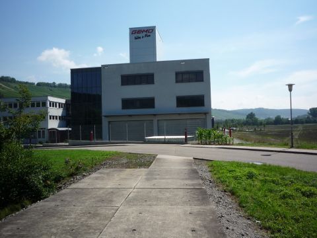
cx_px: 158
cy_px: 119
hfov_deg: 56.8
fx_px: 293
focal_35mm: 32
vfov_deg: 44.2
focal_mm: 5.2
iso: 100
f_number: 5.6
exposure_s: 1/500
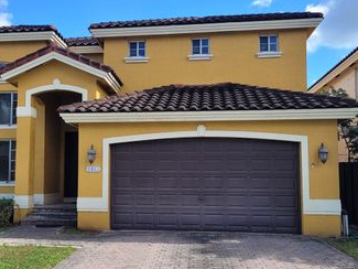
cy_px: 148
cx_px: 145
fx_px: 414
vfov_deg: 35.9
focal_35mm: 40
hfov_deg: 46.5
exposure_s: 1/1050
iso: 40
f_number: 1.8
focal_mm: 5.4
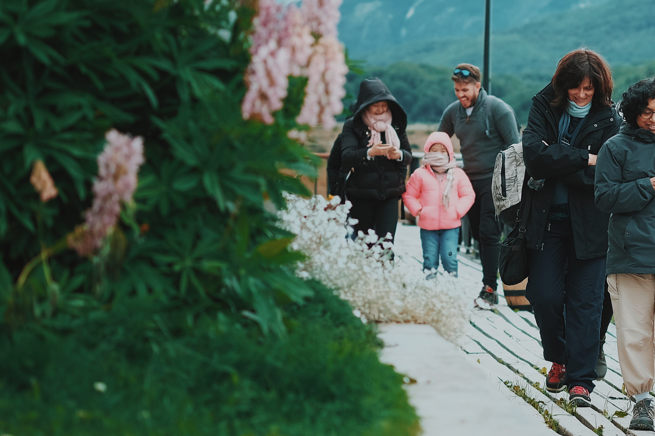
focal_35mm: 191
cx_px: 664
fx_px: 3475
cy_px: 143
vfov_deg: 7.2
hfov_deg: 10.7
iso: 400
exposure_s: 1/1400
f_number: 2.4
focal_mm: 60
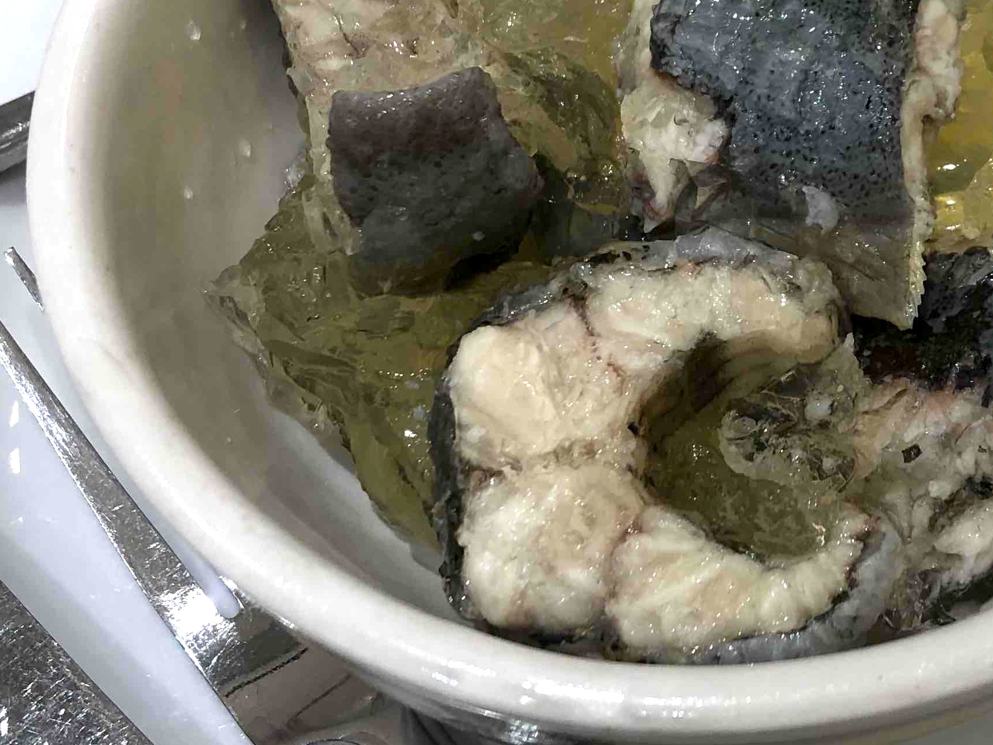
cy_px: 297
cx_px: 769
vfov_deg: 22.2
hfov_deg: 28.9
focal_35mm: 66
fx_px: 1893
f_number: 1.8
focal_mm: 4
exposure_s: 1/33
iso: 25
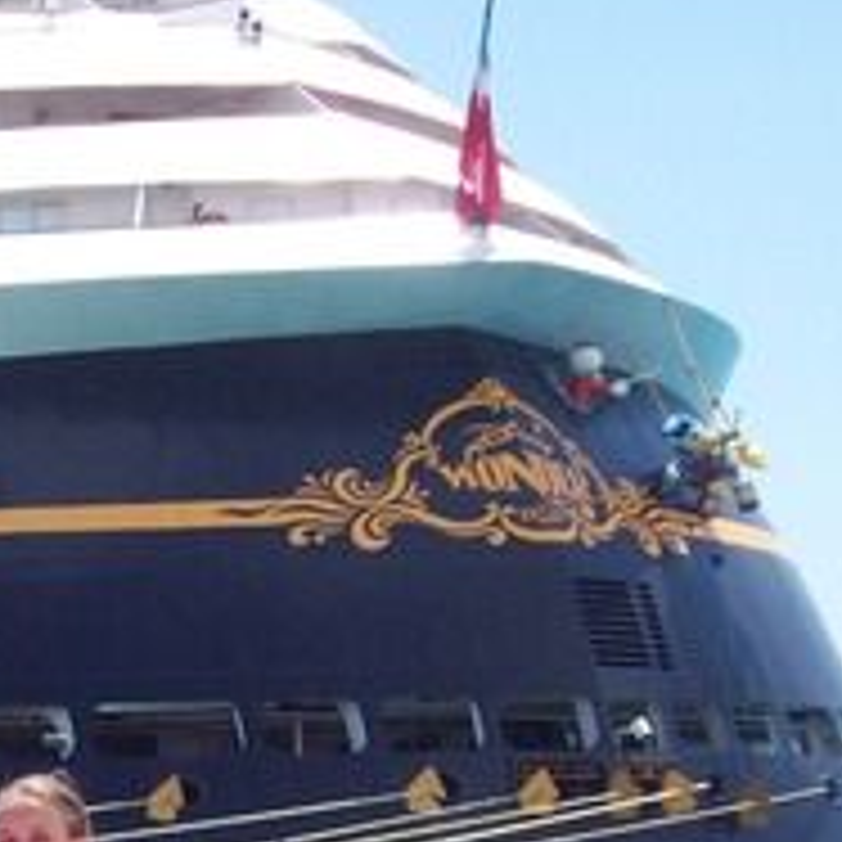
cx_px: -131
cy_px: 1027
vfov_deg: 10.5
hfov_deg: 10.6
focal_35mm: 163
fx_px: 4486
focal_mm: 9
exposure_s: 1/257
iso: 80
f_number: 6.9
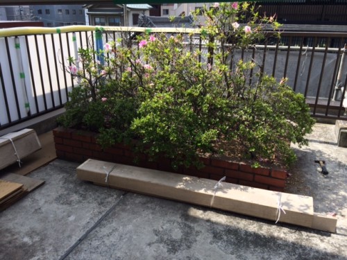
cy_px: 130
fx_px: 301
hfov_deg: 60.0
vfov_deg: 46.8
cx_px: 174
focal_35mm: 30
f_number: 2.2
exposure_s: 1/1109
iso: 32
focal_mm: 4.12
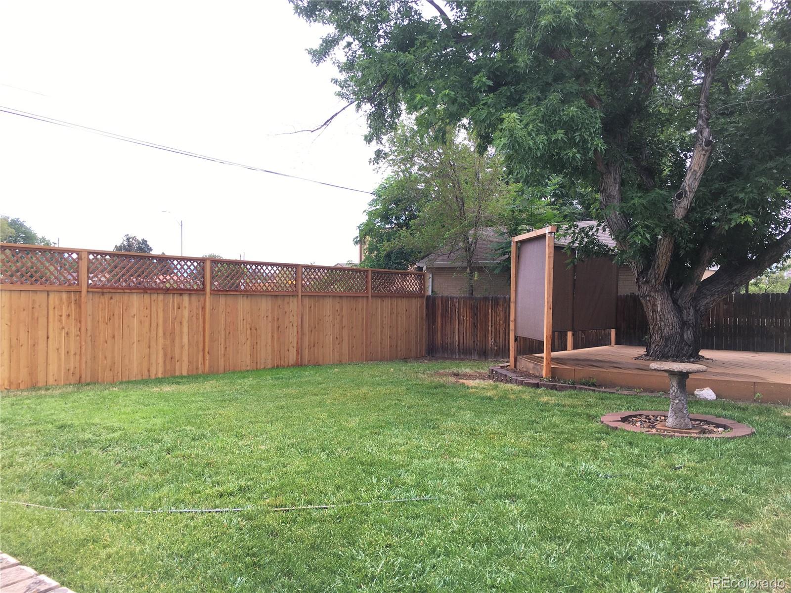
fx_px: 663
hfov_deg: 61.7
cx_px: 396
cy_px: 296
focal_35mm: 29
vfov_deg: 48.2
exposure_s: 1/163
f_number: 2.2
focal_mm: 4.15
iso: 25
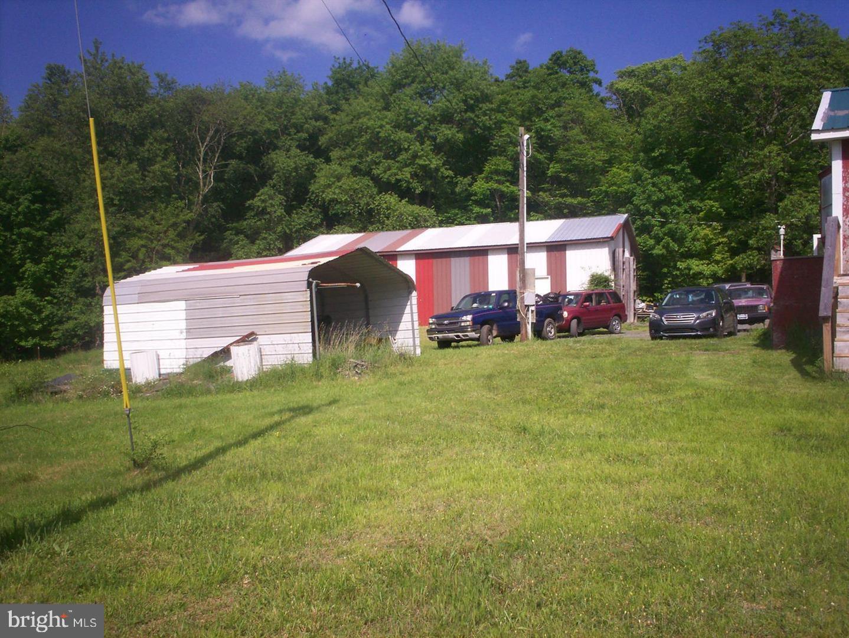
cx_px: 424
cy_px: 319
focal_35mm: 36
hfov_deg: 51.3
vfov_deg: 39.7
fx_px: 883
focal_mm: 6
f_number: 4.5
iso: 100
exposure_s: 1/794
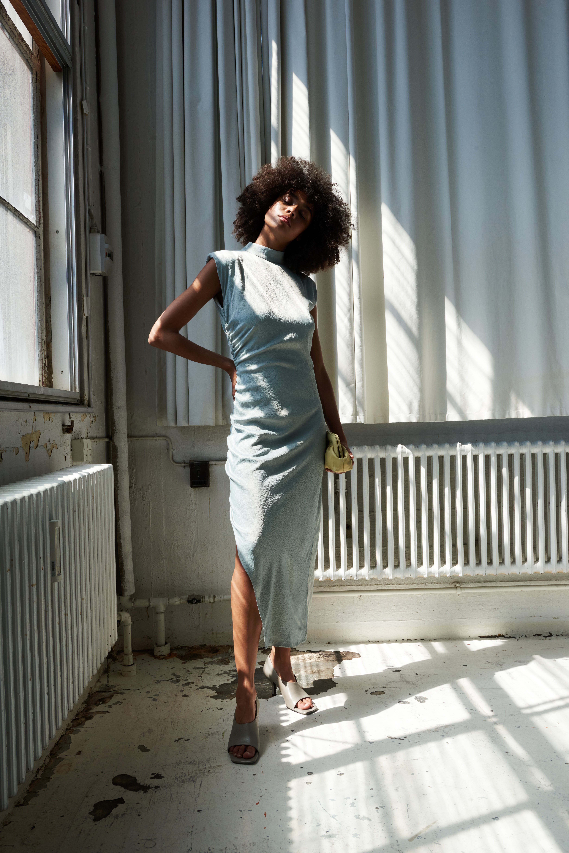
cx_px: 284
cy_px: 426
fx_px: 758
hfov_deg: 41.1
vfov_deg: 58.7
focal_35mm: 32
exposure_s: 1/250
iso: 500
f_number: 13
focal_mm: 32
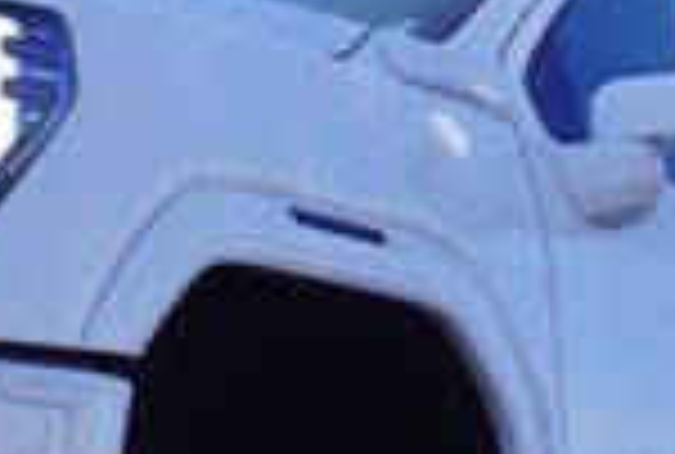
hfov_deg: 12.3
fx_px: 3122
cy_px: 364
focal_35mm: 166
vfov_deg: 8.3
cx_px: 225
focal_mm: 26
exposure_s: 1/100
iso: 100
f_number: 8
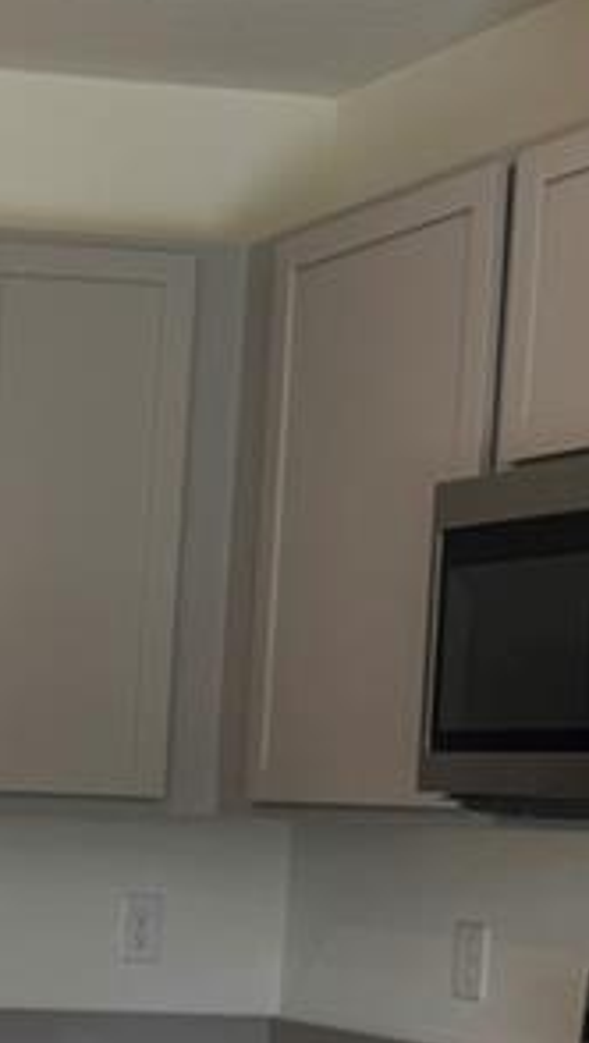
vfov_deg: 23.0
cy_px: 883
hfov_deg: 11.4
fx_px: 2519
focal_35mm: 91
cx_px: -742
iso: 64
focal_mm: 6.76
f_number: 1.78
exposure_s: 1/147
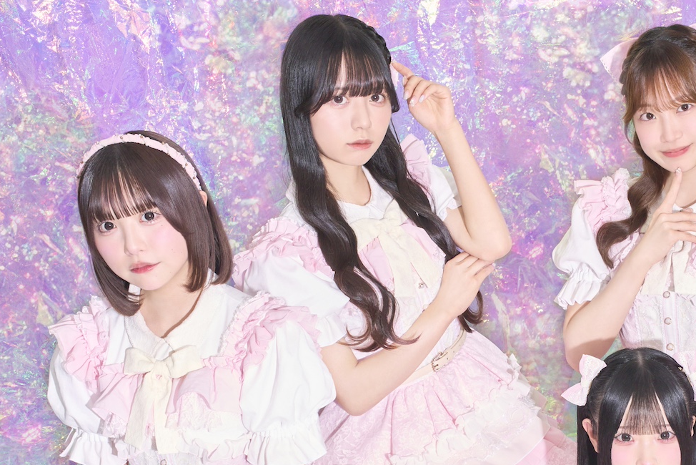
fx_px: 1508
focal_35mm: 78
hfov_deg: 25.5
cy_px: 428
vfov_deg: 17.2
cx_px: 563
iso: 640
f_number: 9
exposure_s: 1/160
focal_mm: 38
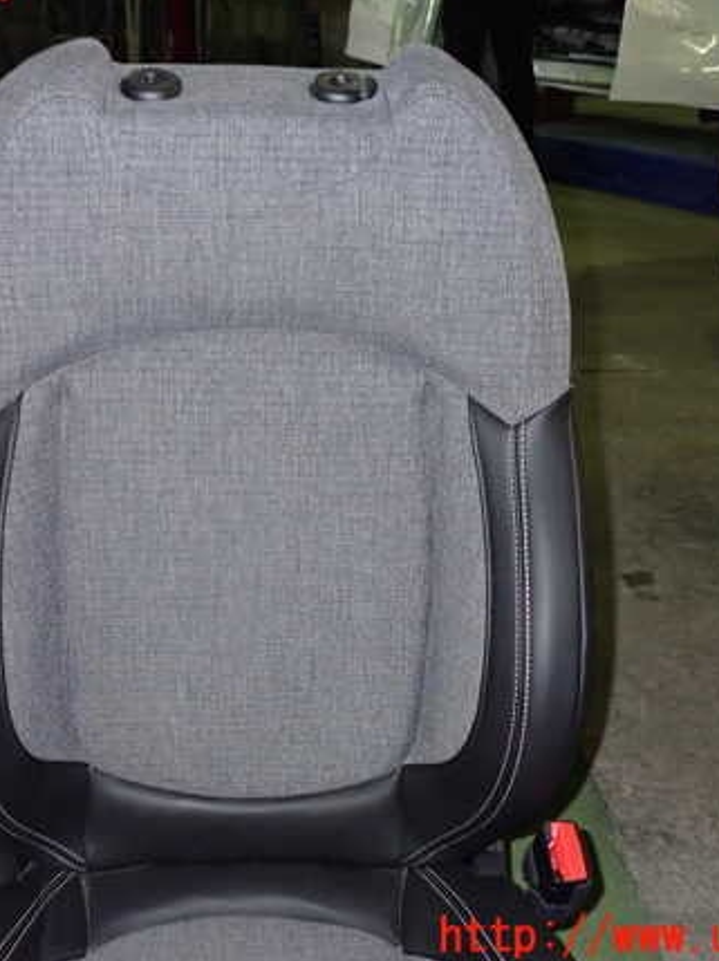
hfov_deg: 34.1
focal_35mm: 42
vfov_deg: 44.8
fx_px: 1165
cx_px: 273
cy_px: 461
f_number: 6.3
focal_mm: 5.4
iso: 800
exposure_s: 1/30
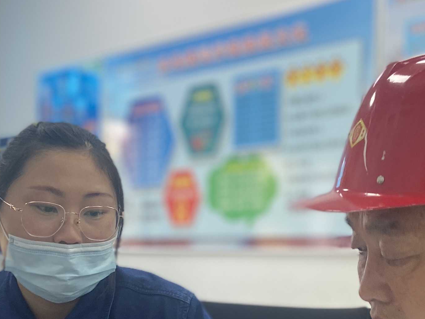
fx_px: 933
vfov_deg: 19.0
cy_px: 303
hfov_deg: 25.6
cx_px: 272
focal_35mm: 76
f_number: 1.8
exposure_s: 1/50
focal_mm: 4.25
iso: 80
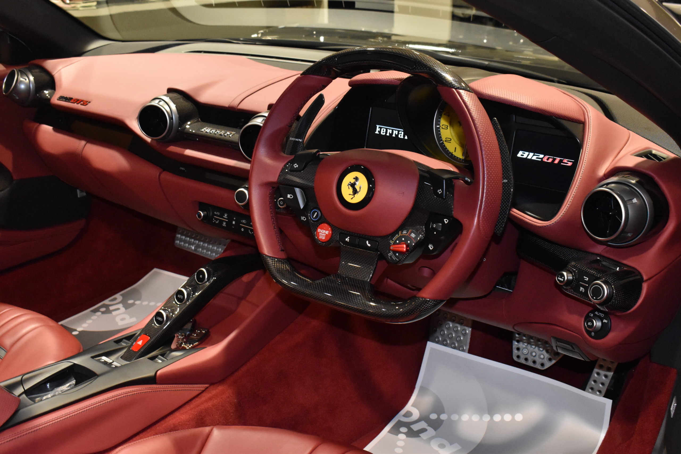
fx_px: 738
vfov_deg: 34.2
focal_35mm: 39
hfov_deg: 49.6
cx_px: 340
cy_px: 227
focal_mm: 26
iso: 4000
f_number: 8
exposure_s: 1/60
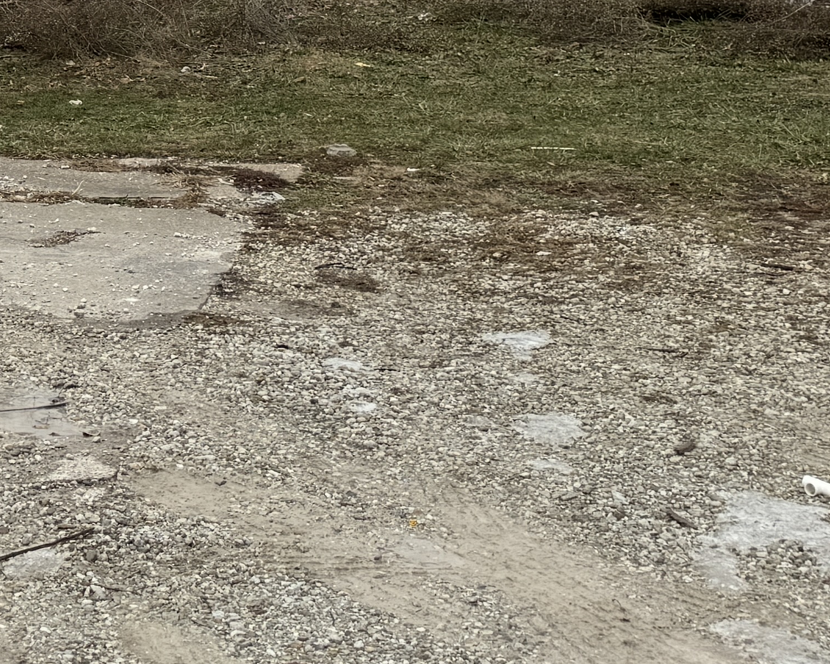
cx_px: -96
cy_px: -366
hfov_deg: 20.4
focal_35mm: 89
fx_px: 2187
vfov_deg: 15.7
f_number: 1.78
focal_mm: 6.76
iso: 80
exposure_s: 1/588
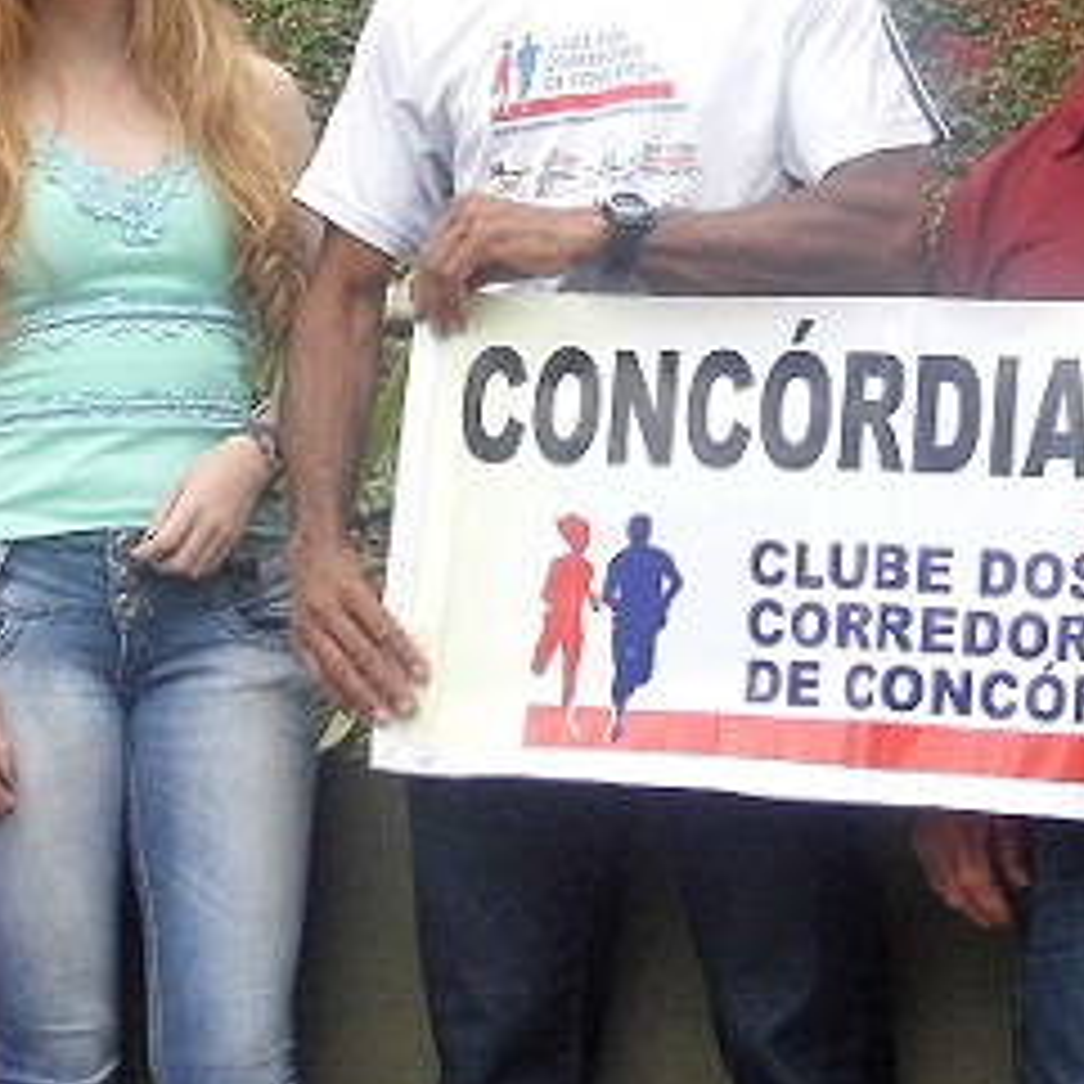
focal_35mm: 122
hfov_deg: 14.3
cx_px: 459
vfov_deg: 14.3
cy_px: 416
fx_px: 4322
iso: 200
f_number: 3.3
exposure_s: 1/60
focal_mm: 6.1
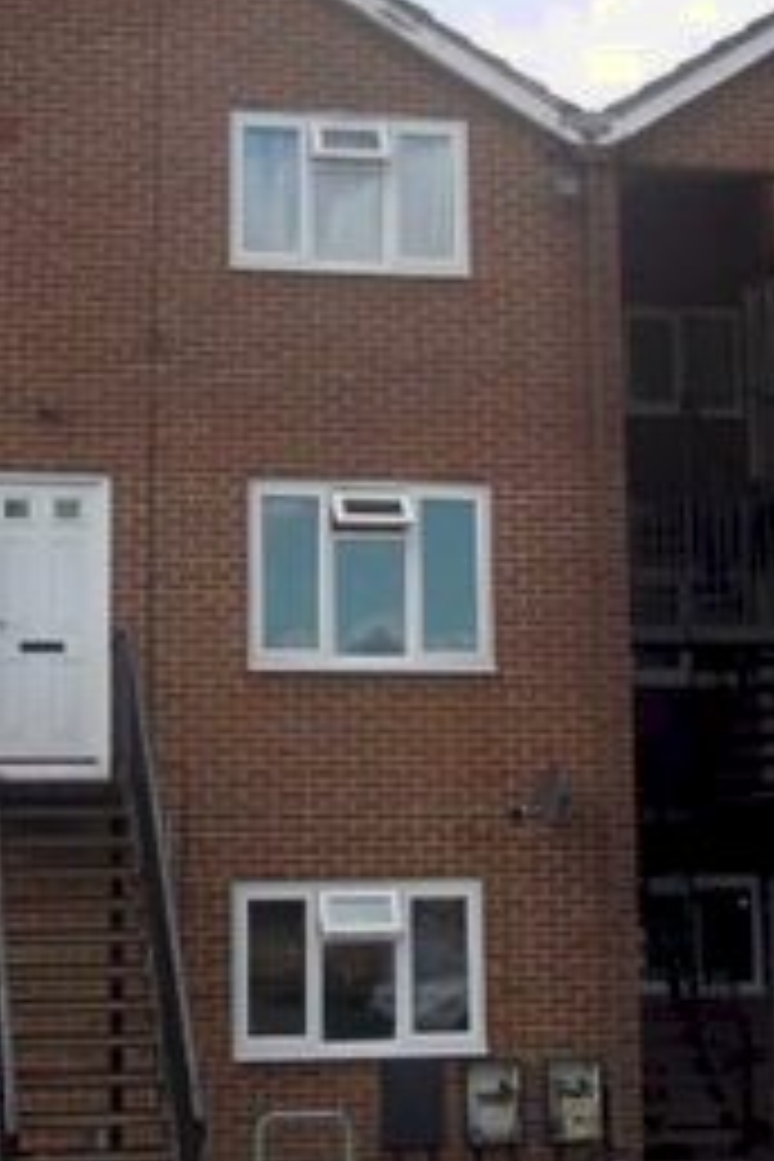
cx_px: 346
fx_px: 2548
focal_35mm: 79
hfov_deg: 17.3
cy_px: 403
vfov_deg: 25.6
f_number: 7.6
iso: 100
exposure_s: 1/160
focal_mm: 5
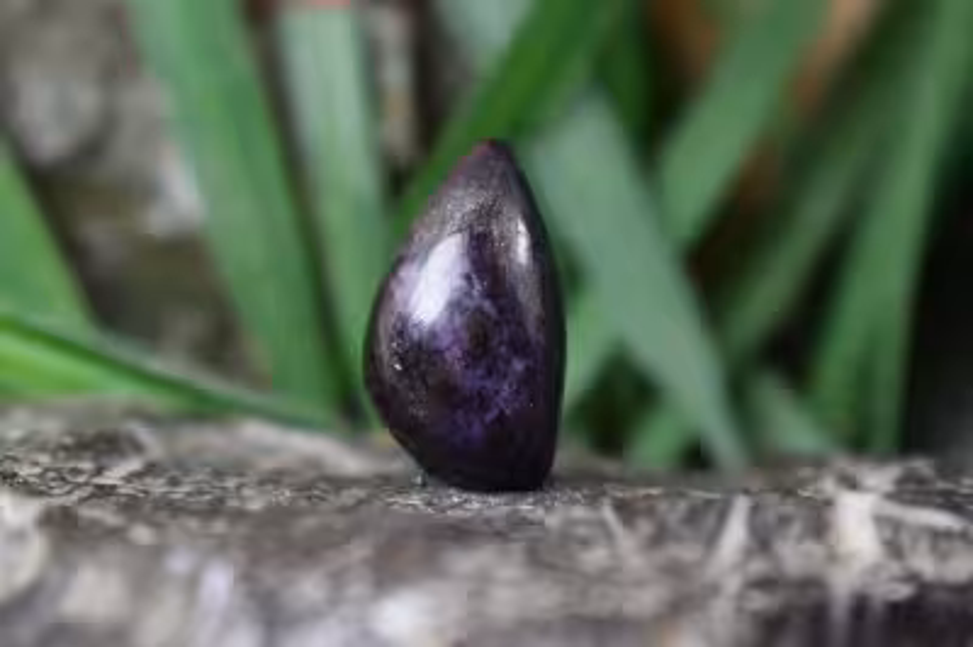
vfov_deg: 16.5
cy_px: 324
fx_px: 2228
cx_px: 486
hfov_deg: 24.6
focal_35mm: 82
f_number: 5.6
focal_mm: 55
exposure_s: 1/60
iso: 400
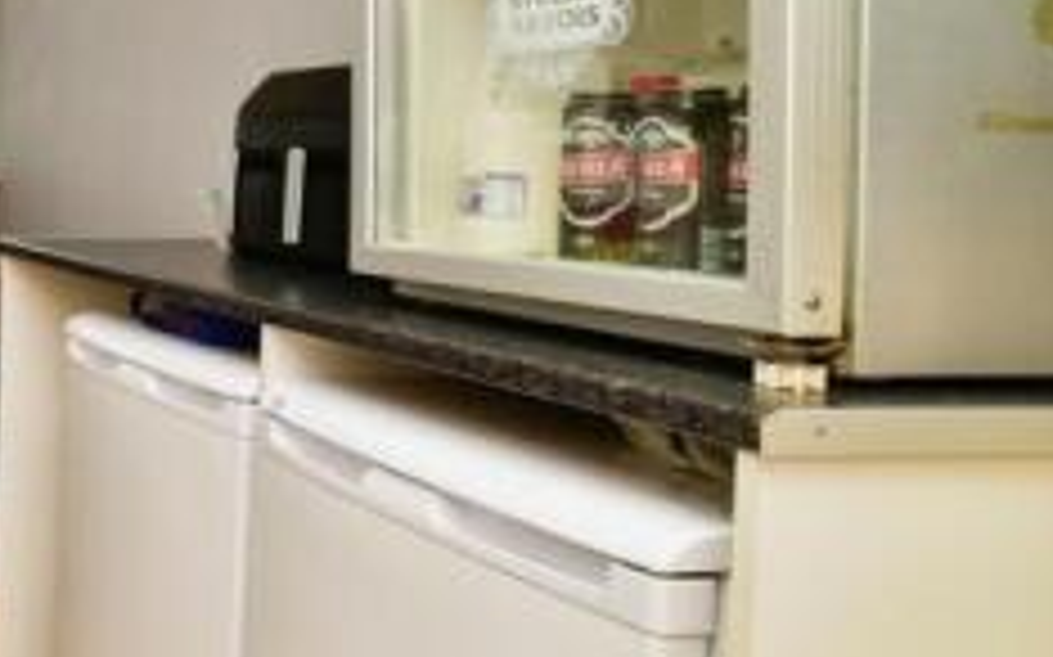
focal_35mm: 40
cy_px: 164
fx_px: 1147
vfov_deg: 31.4
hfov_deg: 33.9
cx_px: -344
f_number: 8
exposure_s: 1/30
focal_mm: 14
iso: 160
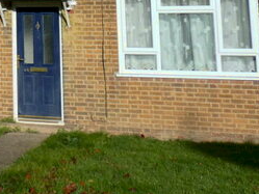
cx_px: -66
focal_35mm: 87
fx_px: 651
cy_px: -71
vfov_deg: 16.0
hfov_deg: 20.7
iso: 80
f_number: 4
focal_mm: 5.5
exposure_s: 1/1000
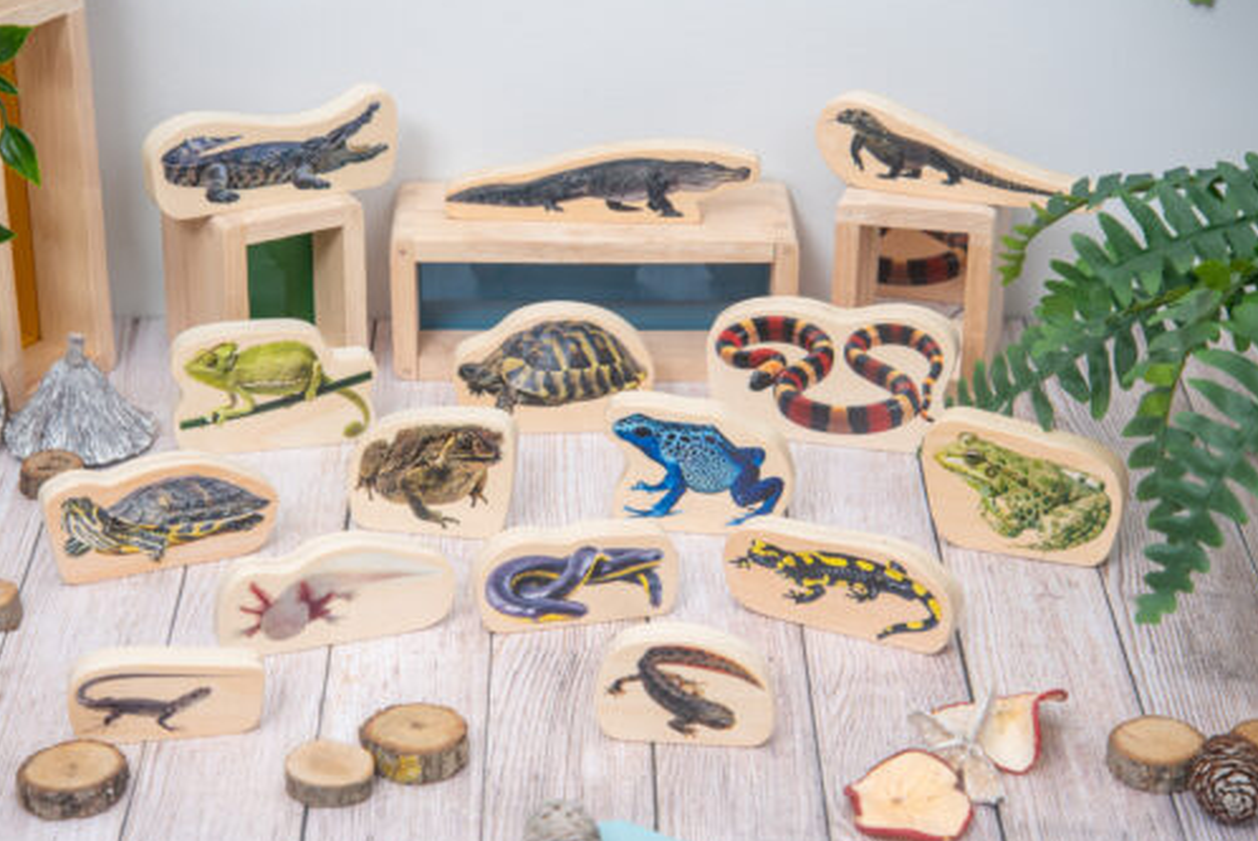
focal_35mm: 94
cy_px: 413
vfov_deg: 14.6
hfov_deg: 21.7
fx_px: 3288
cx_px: 553
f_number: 7.1
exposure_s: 1/100
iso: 125
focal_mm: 78
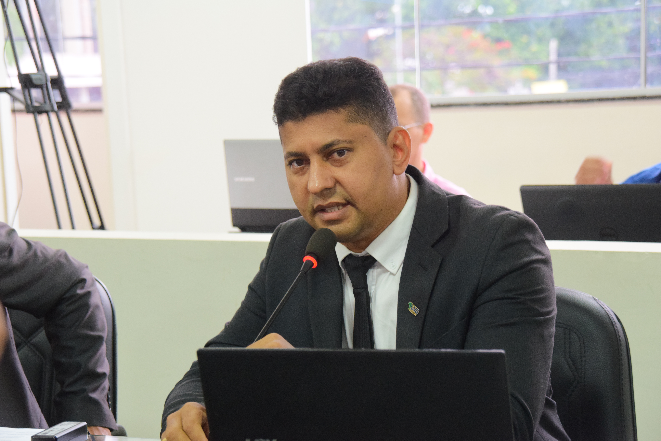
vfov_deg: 7.3
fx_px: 3442
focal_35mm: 188
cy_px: 220
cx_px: 330
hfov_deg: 11.0
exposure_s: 1/60
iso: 1600
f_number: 6.3
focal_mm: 125
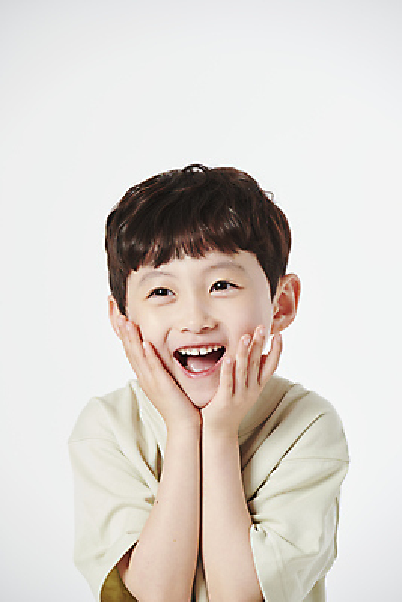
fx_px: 3347
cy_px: 301
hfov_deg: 6.9
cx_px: 201
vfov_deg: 10.3
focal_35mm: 200
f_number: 6.3
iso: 31
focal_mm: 200
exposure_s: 1/125
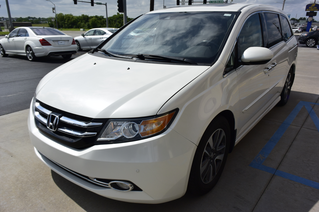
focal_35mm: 27
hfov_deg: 67.4
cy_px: 106
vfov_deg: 47.9
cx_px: 160
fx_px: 239
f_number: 5.6
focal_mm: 10
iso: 160
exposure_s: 1/1600
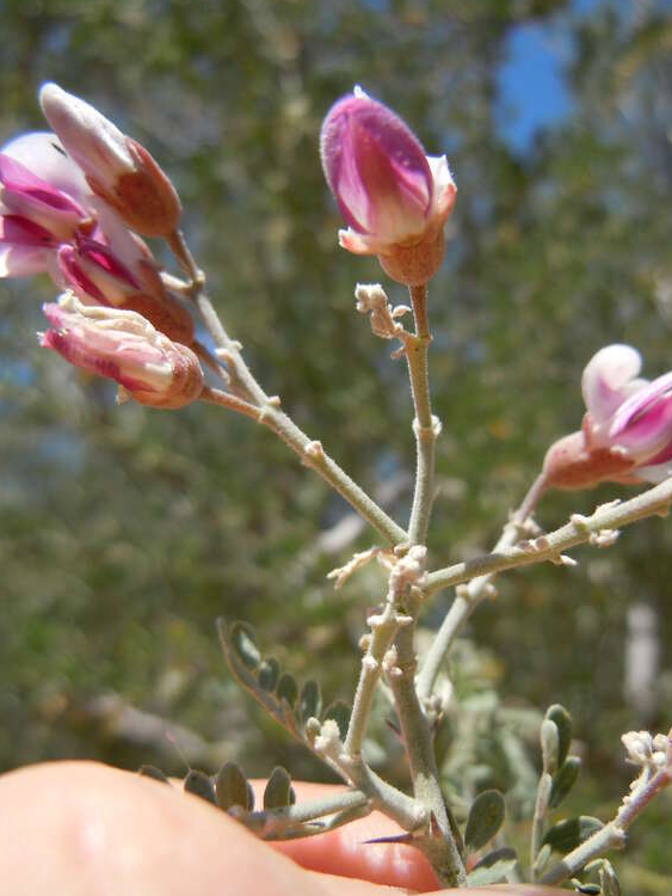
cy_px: 443
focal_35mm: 32
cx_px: 319
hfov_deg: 44.2
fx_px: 828
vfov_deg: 56.8
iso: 100
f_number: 3.5
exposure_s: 1/800
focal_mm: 5.4
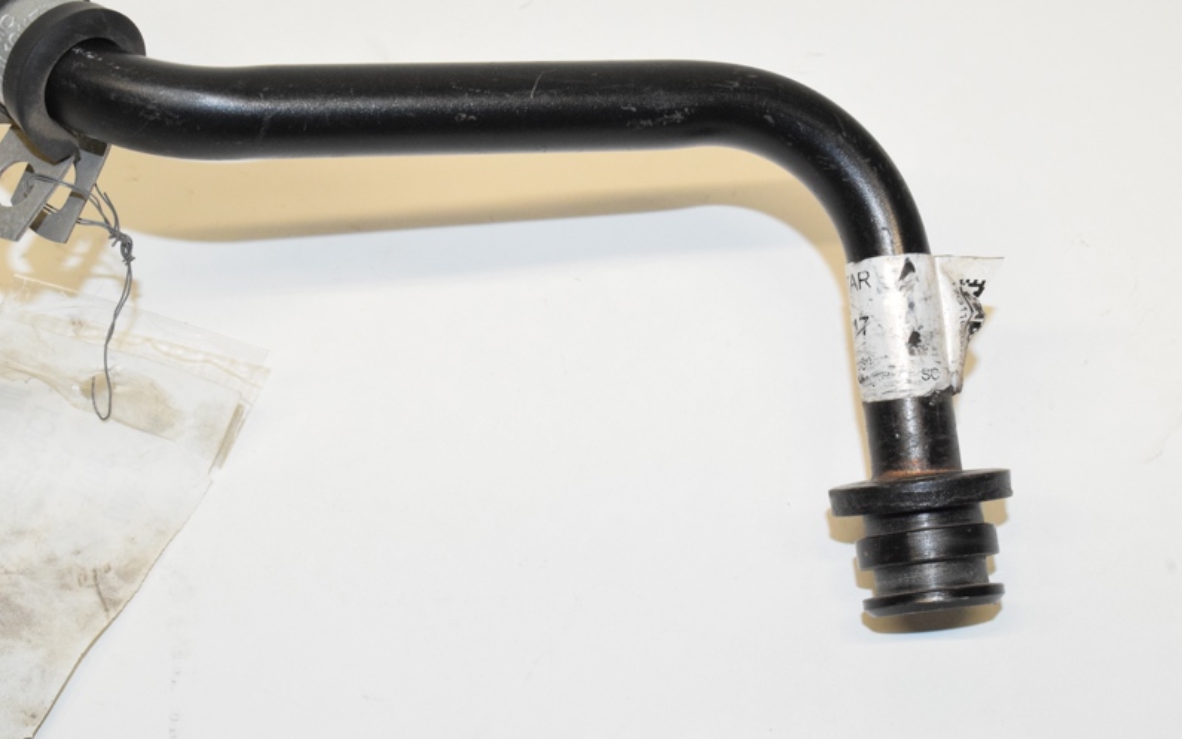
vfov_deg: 16.9
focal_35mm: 77
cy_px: 381
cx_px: 592
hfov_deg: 26.8
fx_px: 2481
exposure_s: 1/200
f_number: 16
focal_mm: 50
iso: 3200
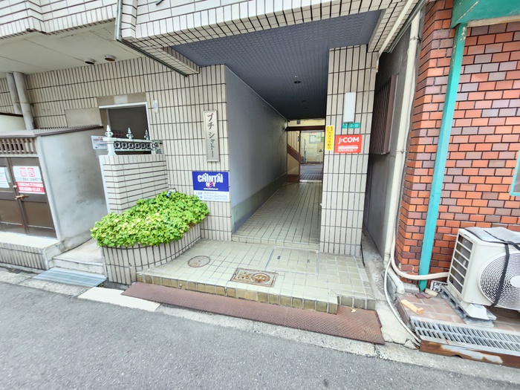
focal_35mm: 13
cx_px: 260
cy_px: 195
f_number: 2.2
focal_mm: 2.2
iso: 640
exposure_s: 1/25
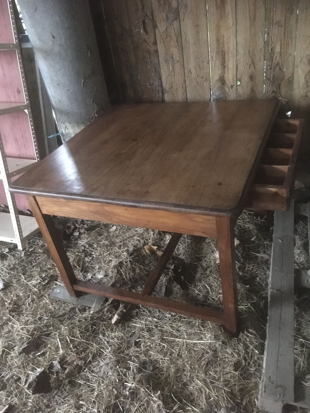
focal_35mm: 29
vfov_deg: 61.7
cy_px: 206
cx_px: 155
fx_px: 346
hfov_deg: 48.2
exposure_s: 1/17
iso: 1600
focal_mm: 4.15
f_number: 2.2
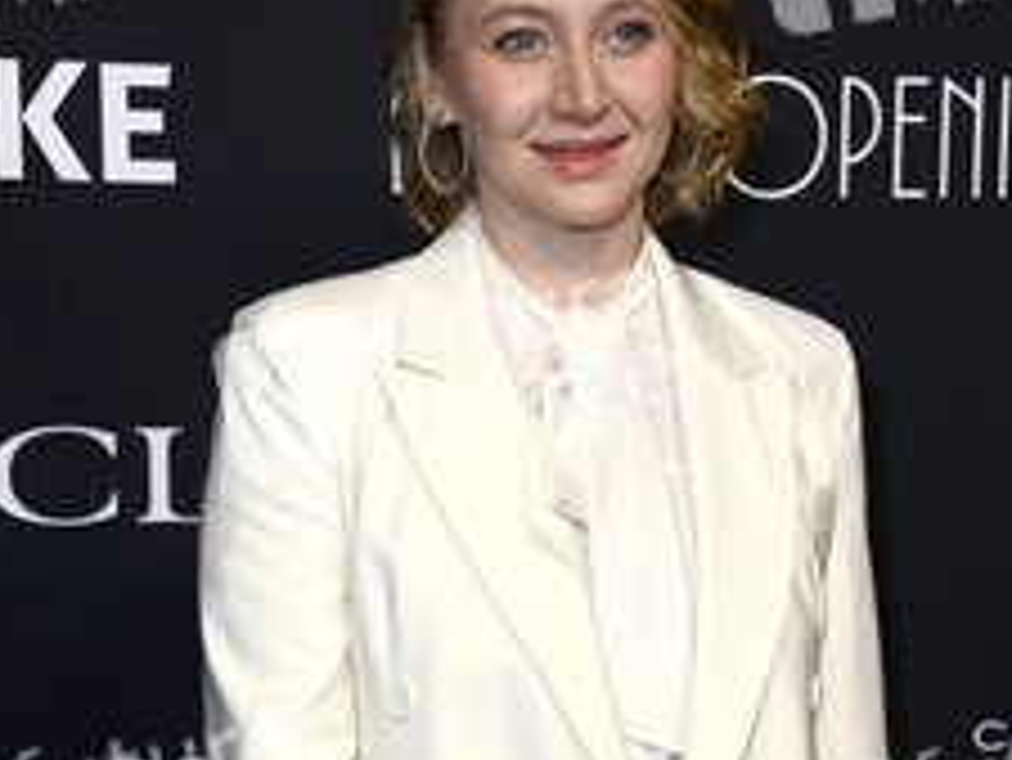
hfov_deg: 18.5
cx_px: 576
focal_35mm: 106
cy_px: 603
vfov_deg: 13.9
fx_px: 3101
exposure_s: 1/250
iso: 500
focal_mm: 62
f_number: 5.6
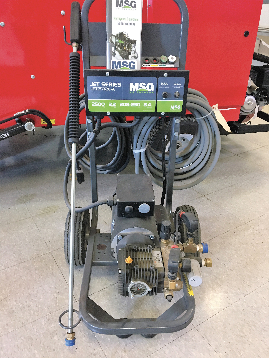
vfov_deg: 61.7
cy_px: 179
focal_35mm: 29
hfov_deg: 48.2
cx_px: 134
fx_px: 300
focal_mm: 4.15
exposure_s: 1/17
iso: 200
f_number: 2.2
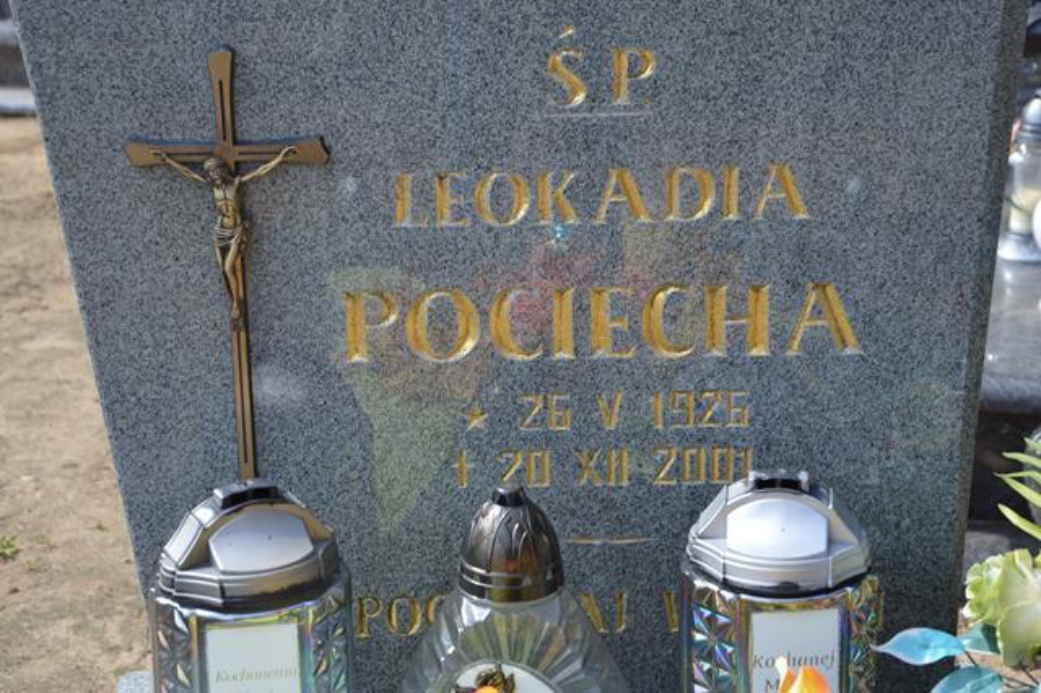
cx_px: 520
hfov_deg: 26.0
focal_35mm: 78
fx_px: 2254
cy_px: 346
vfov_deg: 17.5
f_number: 5.6
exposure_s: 1/125
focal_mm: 52
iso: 100
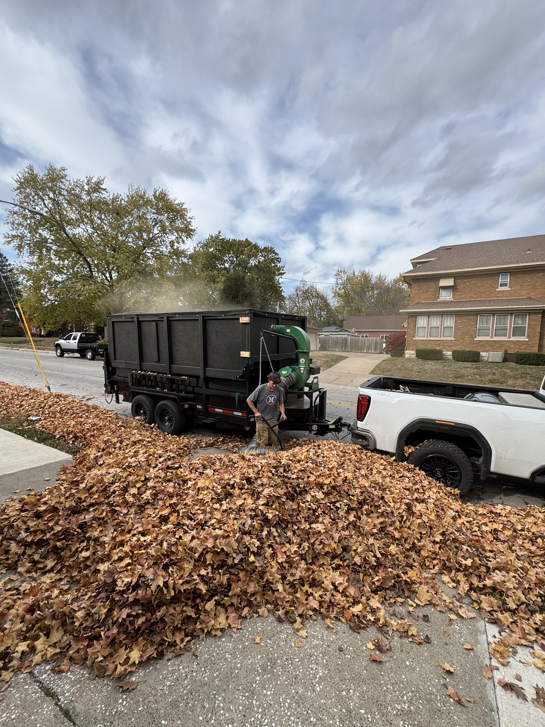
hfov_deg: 81.7
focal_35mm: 15
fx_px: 315
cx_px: 282
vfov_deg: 98.1
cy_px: 380
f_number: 2.2
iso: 40
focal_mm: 2.22
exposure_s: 1/910
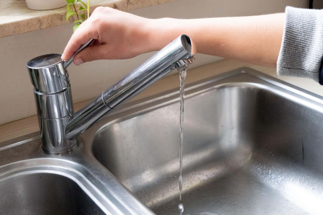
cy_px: 108
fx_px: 511
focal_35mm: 57
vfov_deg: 23.8
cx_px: 162
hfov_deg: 35.1
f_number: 3.6
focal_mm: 19.3
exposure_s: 1/250
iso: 800
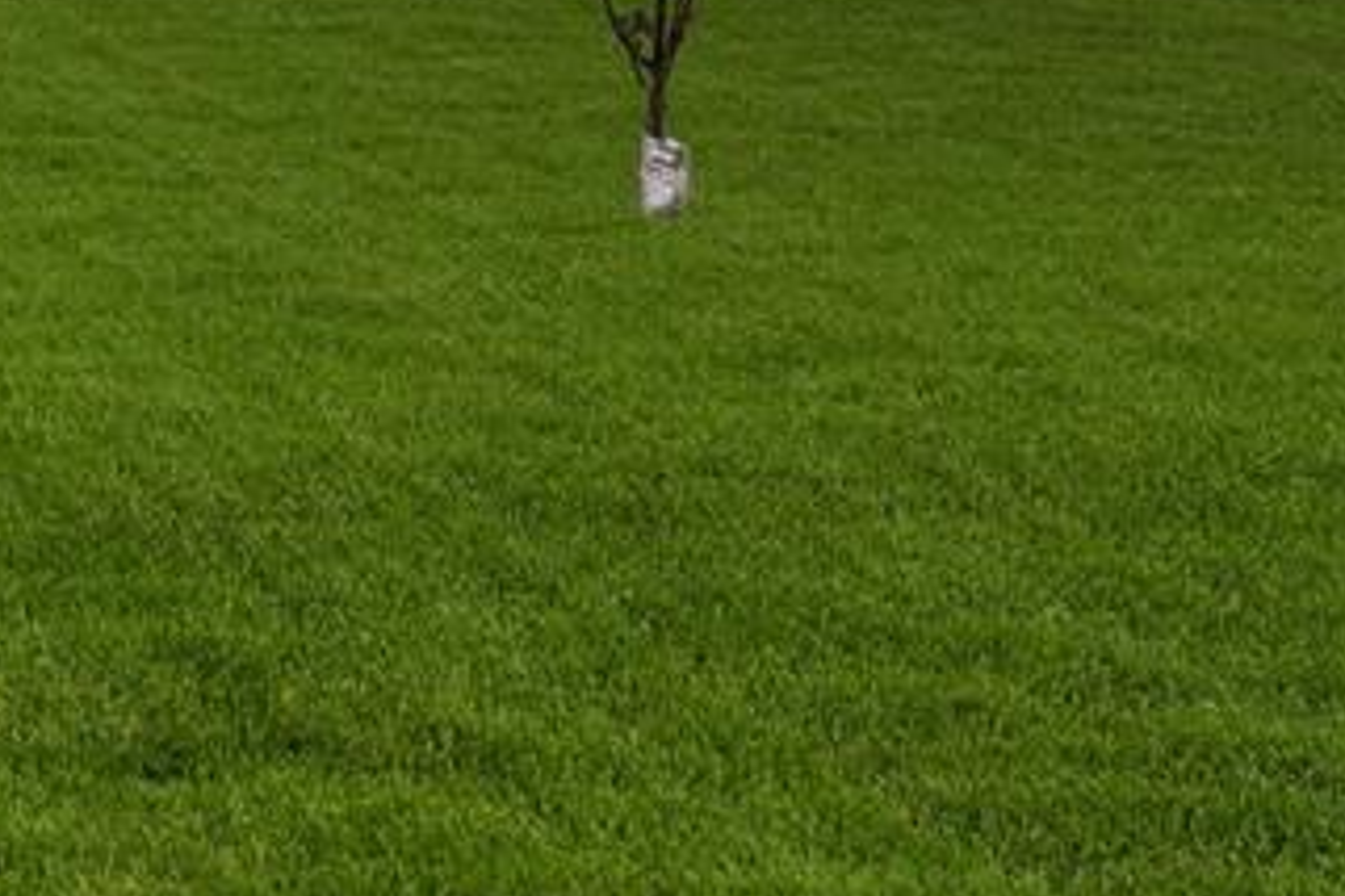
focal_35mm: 51
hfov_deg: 25.7
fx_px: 1905
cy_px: -377
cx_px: -796
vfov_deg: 22.6
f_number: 9
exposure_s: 1.6
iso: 100
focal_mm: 16
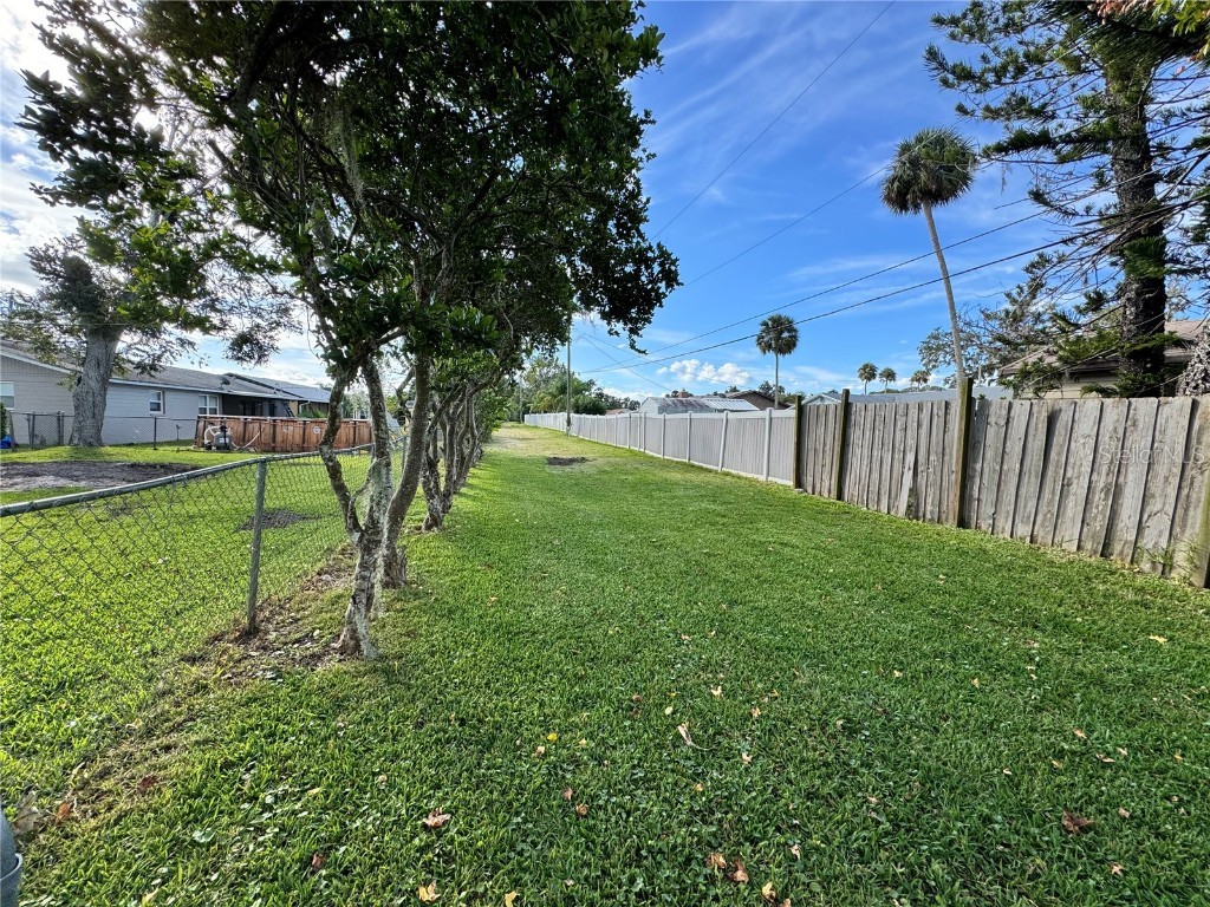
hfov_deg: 102.1
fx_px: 489
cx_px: 605
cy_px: 454
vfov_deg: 85.7
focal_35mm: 14
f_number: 2.2
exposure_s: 1/681
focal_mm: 2.22
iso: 40
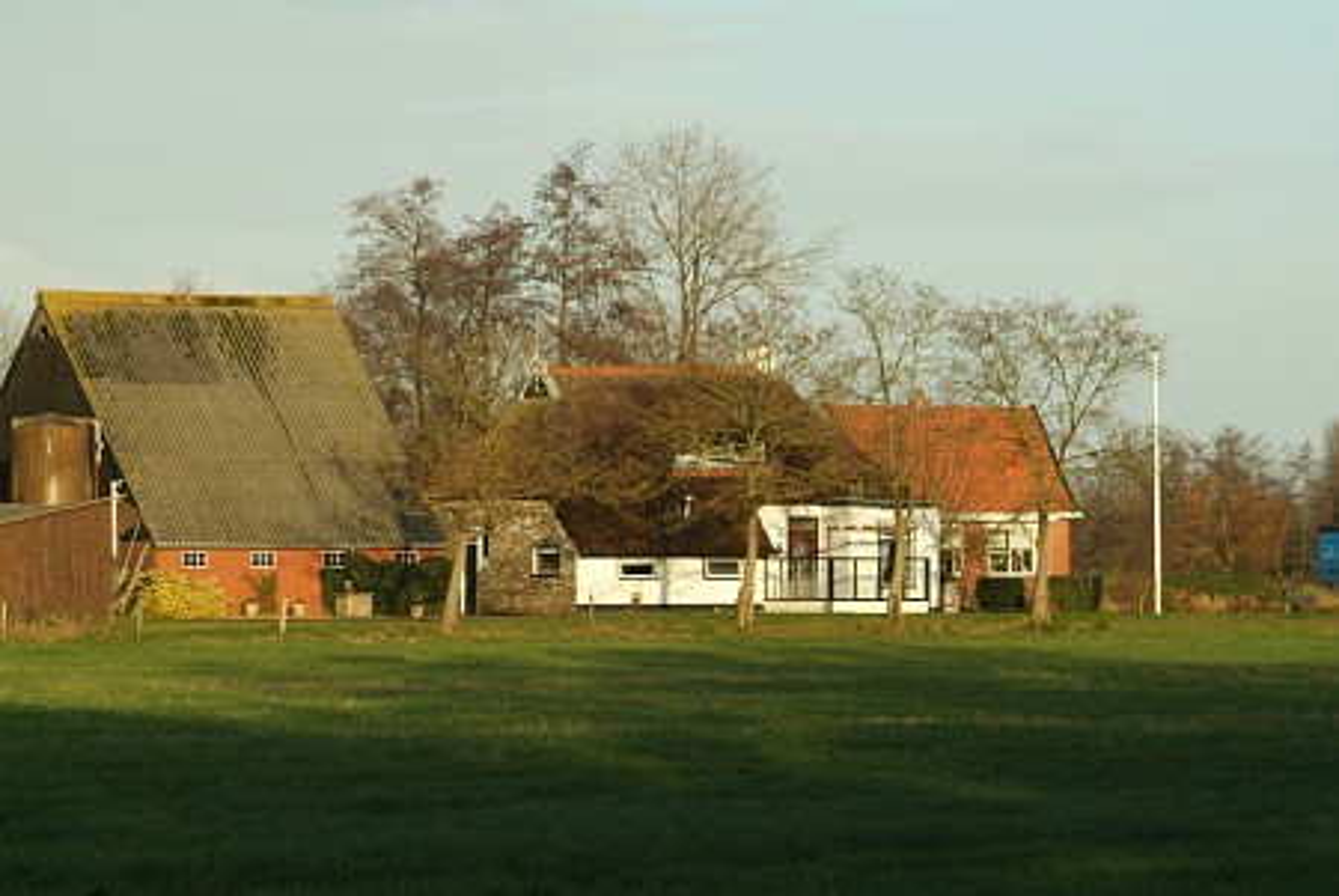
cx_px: 670
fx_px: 5473
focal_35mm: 147
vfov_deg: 9.4
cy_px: 448
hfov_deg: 13.9
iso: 400
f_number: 9.5
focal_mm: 98
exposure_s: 1/350
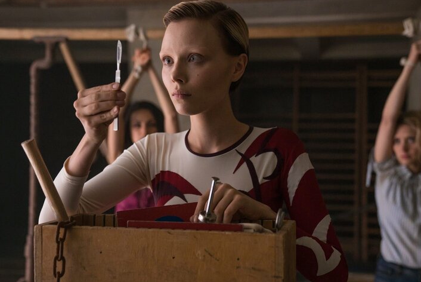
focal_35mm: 51
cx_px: 215
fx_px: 597
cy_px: 156
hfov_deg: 38.8
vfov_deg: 26.5
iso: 3200
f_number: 3.2
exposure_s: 1/200
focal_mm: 45
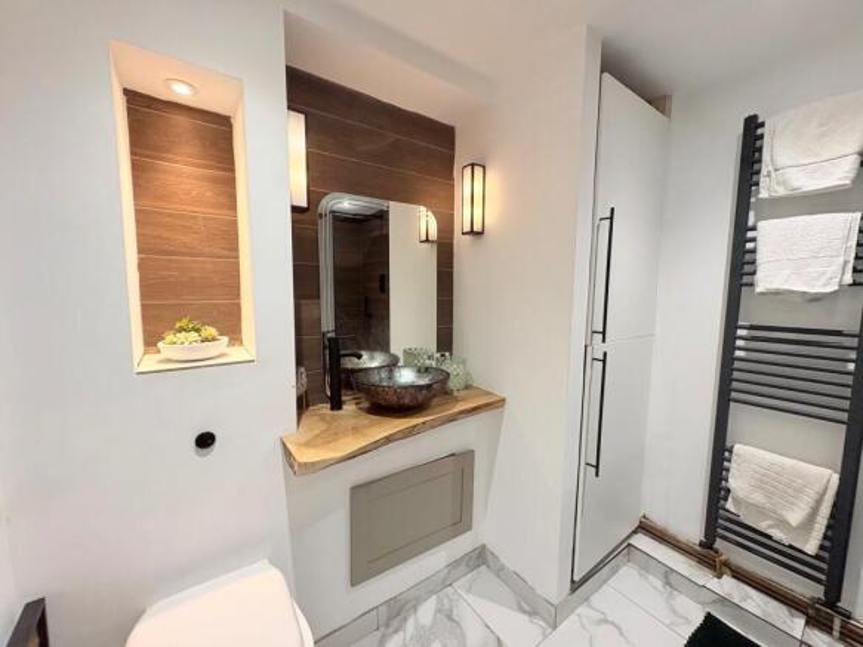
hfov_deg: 102.1
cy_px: 324
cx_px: 432
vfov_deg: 85.7
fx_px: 349
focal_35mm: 14
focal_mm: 2.22
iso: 250
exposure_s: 1/100
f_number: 2.2
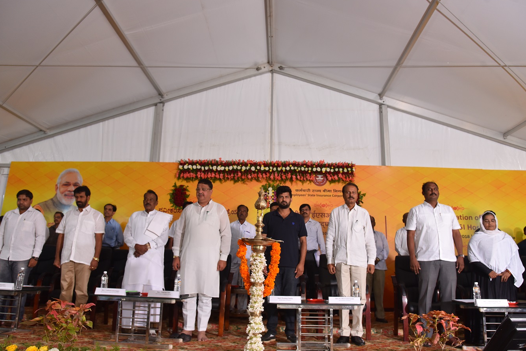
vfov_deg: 47.9
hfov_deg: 67.4
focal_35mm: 27
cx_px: 268
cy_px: 180
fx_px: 395
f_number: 5
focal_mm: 24
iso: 640
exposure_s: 1/125
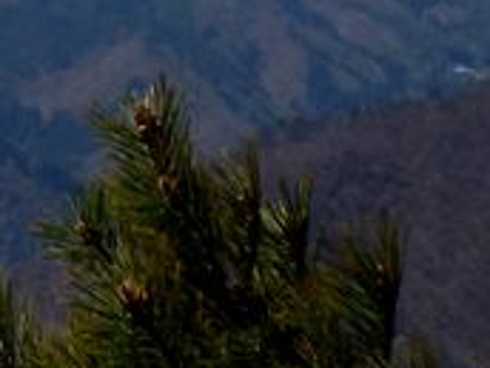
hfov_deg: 7.4
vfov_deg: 5.5
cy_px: -294
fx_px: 3751
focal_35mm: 265
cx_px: -185
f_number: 11.4
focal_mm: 10
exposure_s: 1/160
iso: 80
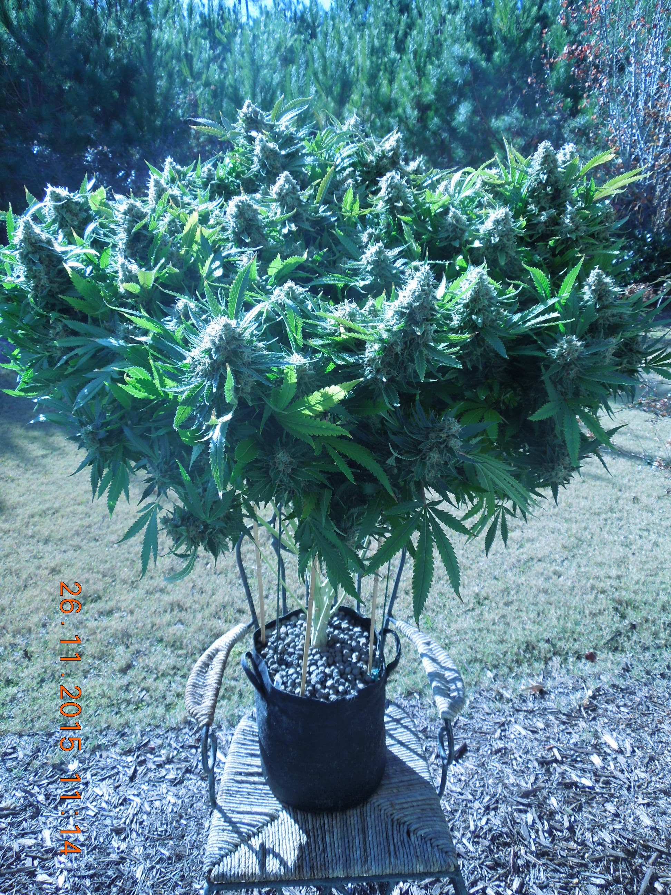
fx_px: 646
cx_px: 336
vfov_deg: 69.4
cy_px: 448
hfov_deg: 54.9
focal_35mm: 25
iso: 100
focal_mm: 4.5
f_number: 3.3
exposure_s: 1/320
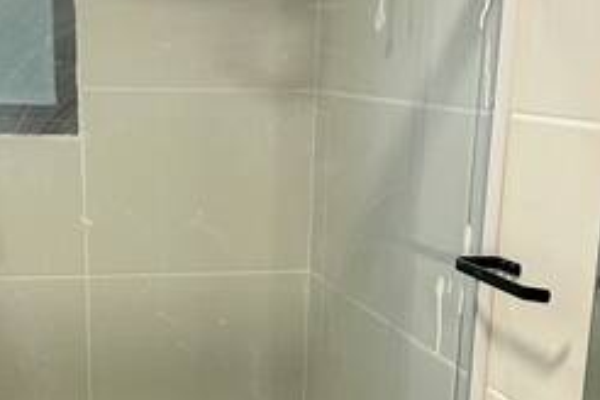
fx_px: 1083
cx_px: 268
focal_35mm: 65
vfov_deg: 20.4
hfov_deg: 30.9
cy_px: 371
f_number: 1.78
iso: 160
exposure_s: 1/120
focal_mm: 6.86
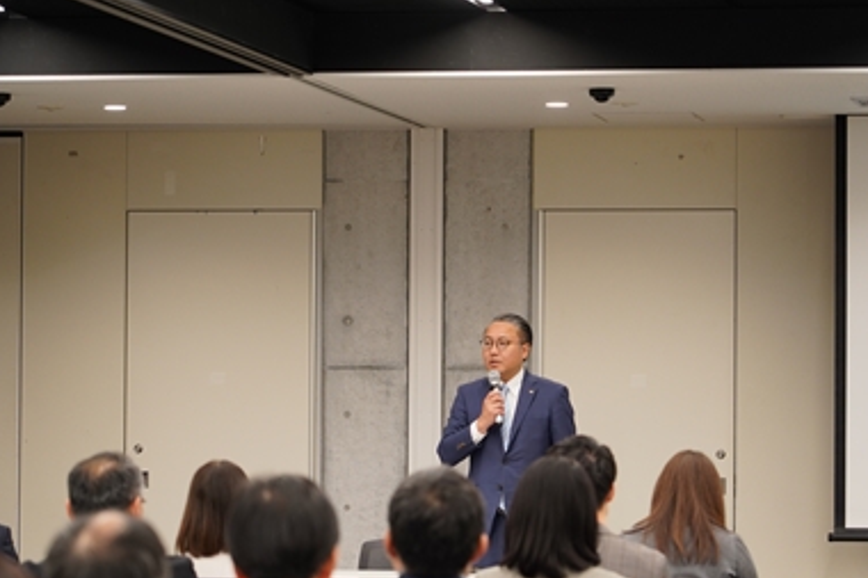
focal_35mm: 138
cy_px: 330
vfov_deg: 9.9
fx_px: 3326
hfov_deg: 14.9
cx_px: 482
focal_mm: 105
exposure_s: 1/125
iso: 1000
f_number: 4
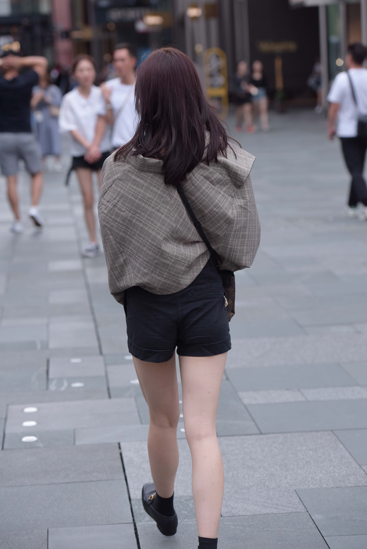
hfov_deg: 13.1
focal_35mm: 105
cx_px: 184
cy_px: 274
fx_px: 1604
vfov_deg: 19.5
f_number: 4
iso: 640
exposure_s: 1/800
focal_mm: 105
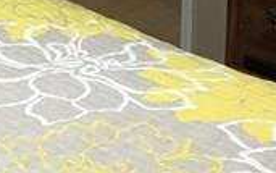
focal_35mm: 184
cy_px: -213
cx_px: -34
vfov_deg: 6.8
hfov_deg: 11.2
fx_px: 1384
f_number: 2.2
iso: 50
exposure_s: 1/30
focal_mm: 4.15
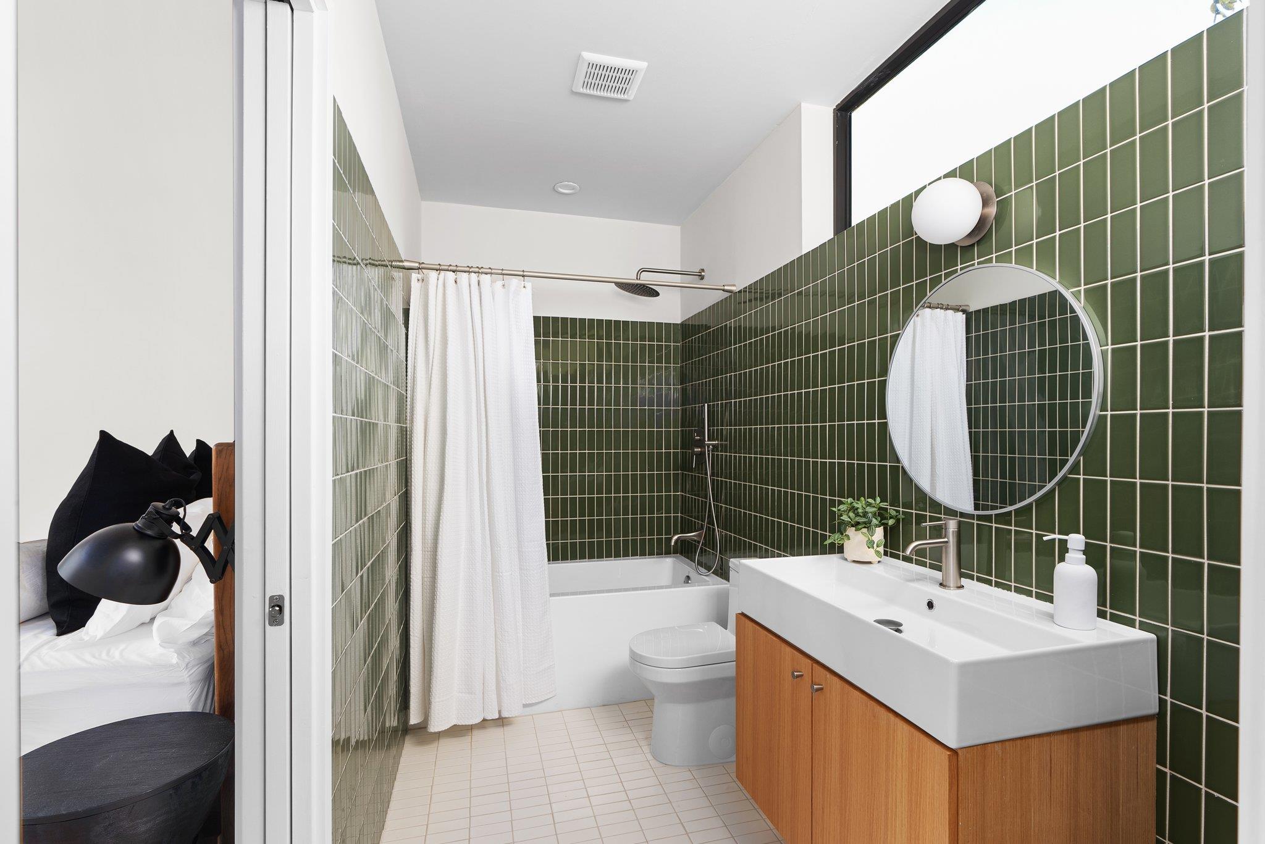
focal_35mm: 16
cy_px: 422
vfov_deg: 73.8
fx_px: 562
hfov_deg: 96.7
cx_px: 632
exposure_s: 1/125
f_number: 8
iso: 125
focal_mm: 16
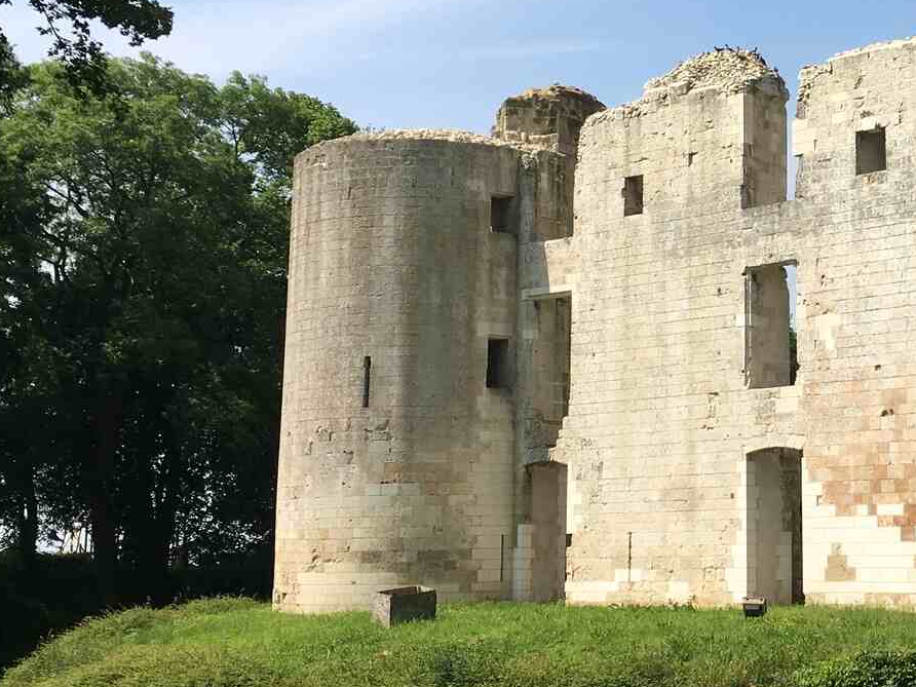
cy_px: 231
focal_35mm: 65
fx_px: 1720
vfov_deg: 22.5
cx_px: 870
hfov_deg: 28.4
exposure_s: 1/1672
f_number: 2.2
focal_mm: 4.15
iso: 25
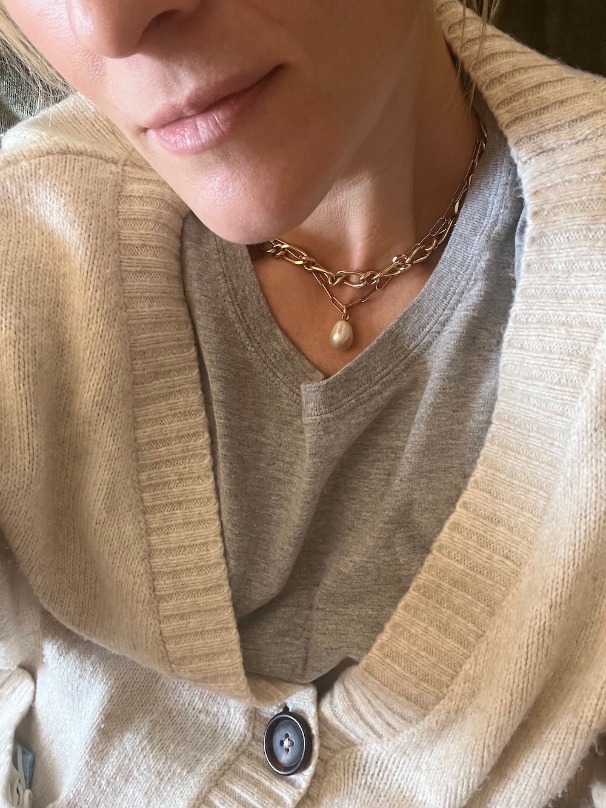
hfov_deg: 46.8
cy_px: 404
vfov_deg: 60.0
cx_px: 303
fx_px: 700
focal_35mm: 30
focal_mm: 2.71
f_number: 2.2
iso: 160
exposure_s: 1/60
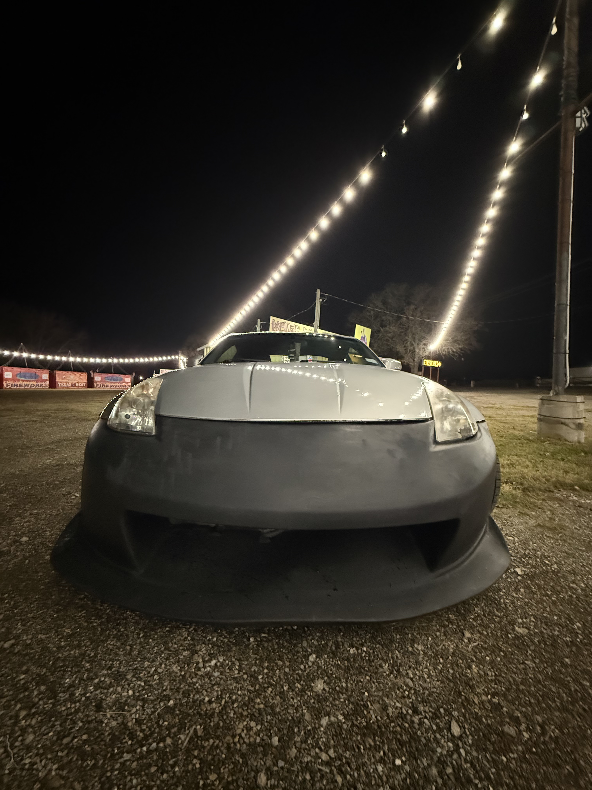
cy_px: 395
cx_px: 296
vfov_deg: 102.1
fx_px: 319
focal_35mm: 14
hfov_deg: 85.7
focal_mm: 2.22
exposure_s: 1/40
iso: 1250
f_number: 2.2
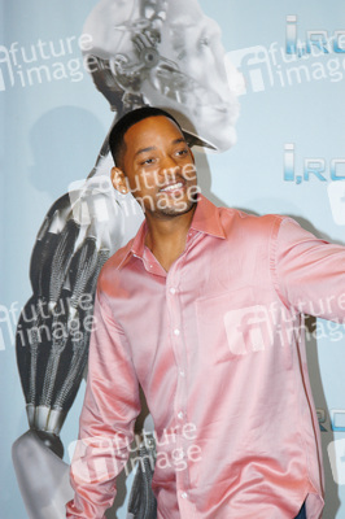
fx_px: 1425
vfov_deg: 20.6
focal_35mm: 99
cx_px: 172
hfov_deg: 13.8
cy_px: 260
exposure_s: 1/125
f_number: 4.5
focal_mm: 66
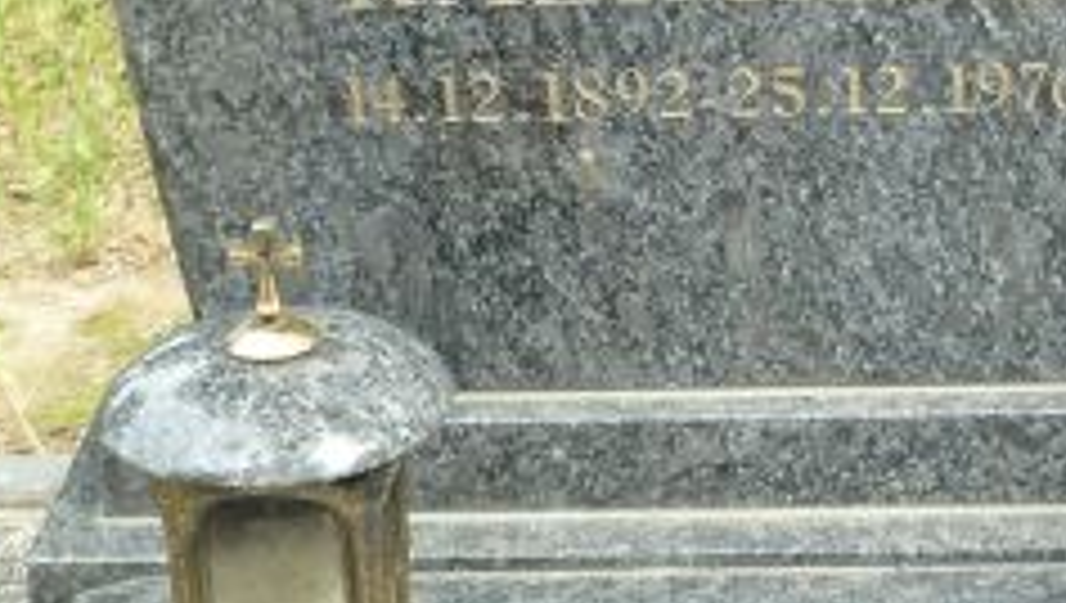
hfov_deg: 11.4
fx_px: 5236
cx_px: 1228
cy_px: -297
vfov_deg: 6.5
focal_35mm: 185
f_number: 4
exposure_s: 1/60
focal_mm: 10.3
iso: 80
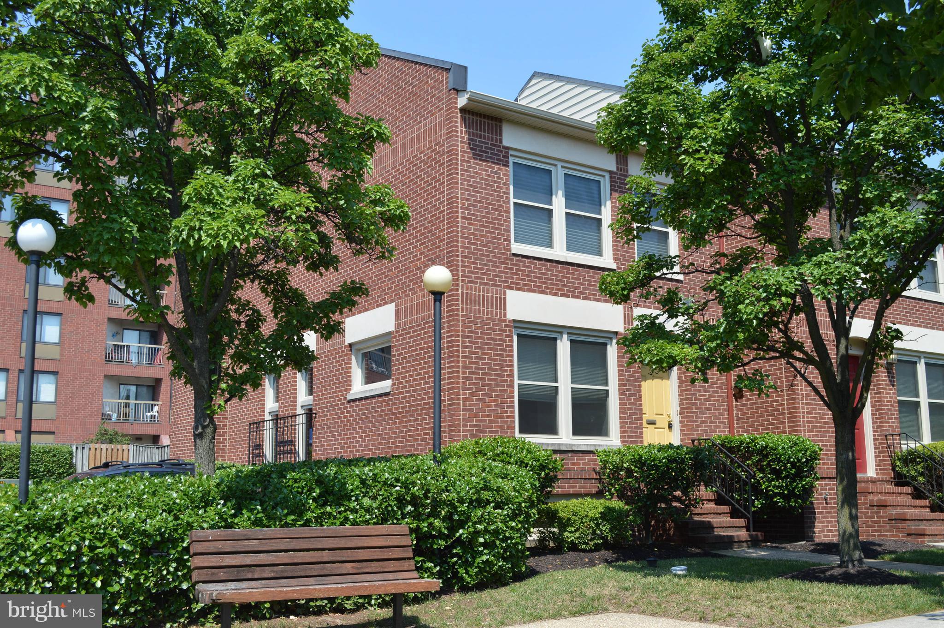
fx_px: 943
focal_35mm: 36
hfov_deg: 53.2
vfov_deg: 36.8
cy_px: 314
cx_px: 472
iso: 100
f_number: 7.1
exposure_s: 1/200
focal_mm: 24
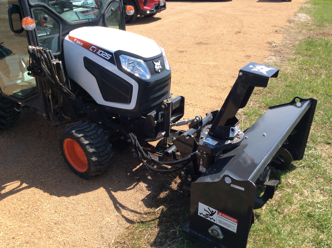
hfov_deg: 56.9
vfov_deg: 44.1
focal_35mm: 32
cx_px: 166
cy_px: 124
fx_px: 306
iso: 32
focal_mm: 3.3
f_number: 2.4
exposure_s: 1/817
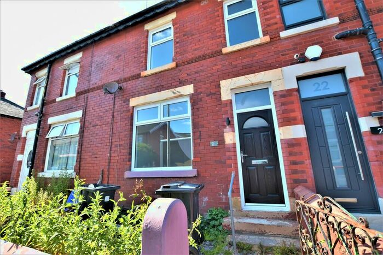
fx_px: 160
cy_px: 128
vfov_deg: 77.4
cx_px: 192
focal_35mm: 15
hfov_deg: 100.4
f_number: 5
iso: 100
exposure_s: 1/160
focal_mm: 10
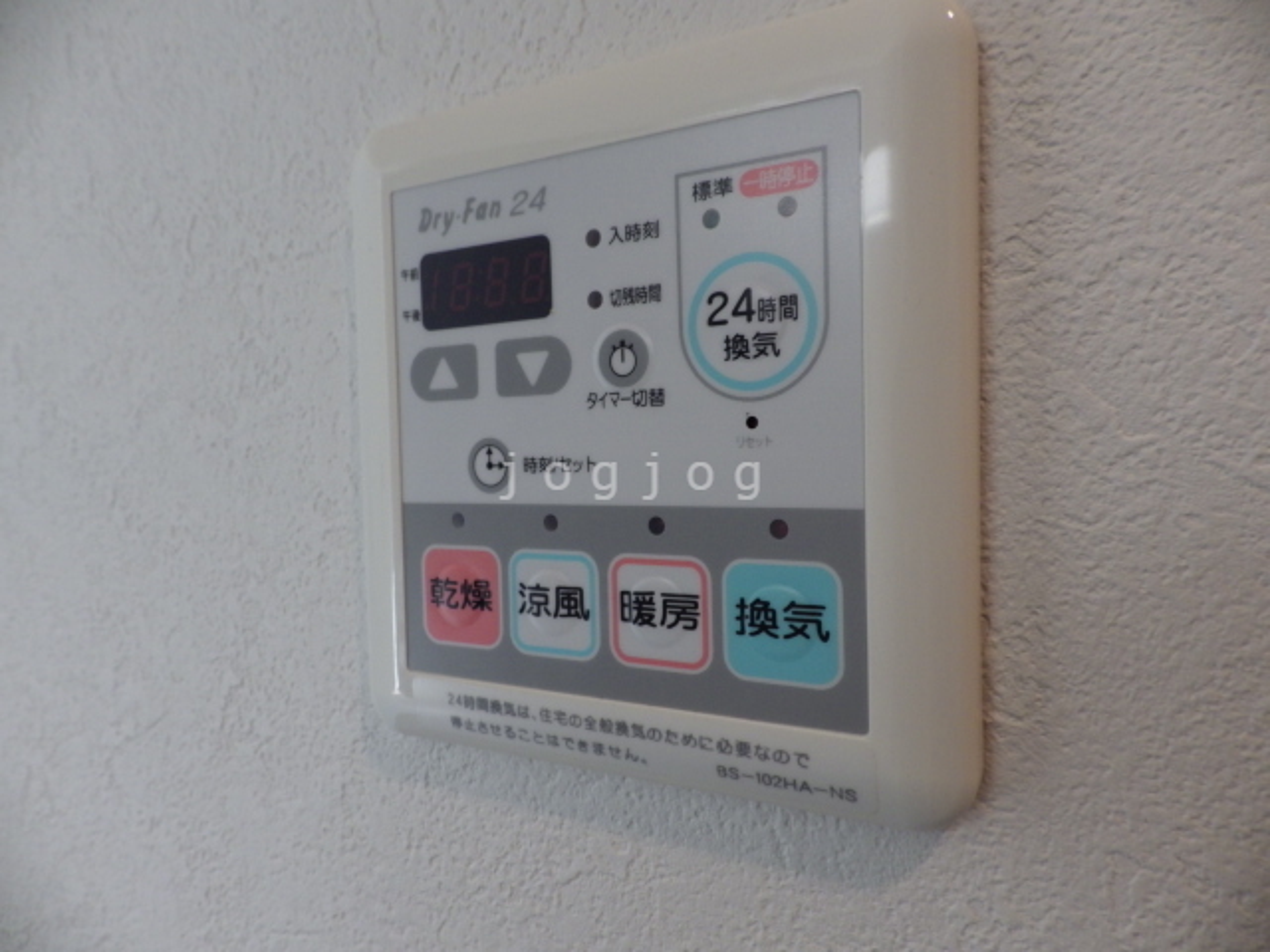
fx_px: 807
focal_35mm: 22
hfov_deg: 76.4
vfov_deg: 61.1
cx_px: 635
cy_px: 476
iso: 200
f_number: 3.1
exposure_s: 1/45
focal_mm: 4
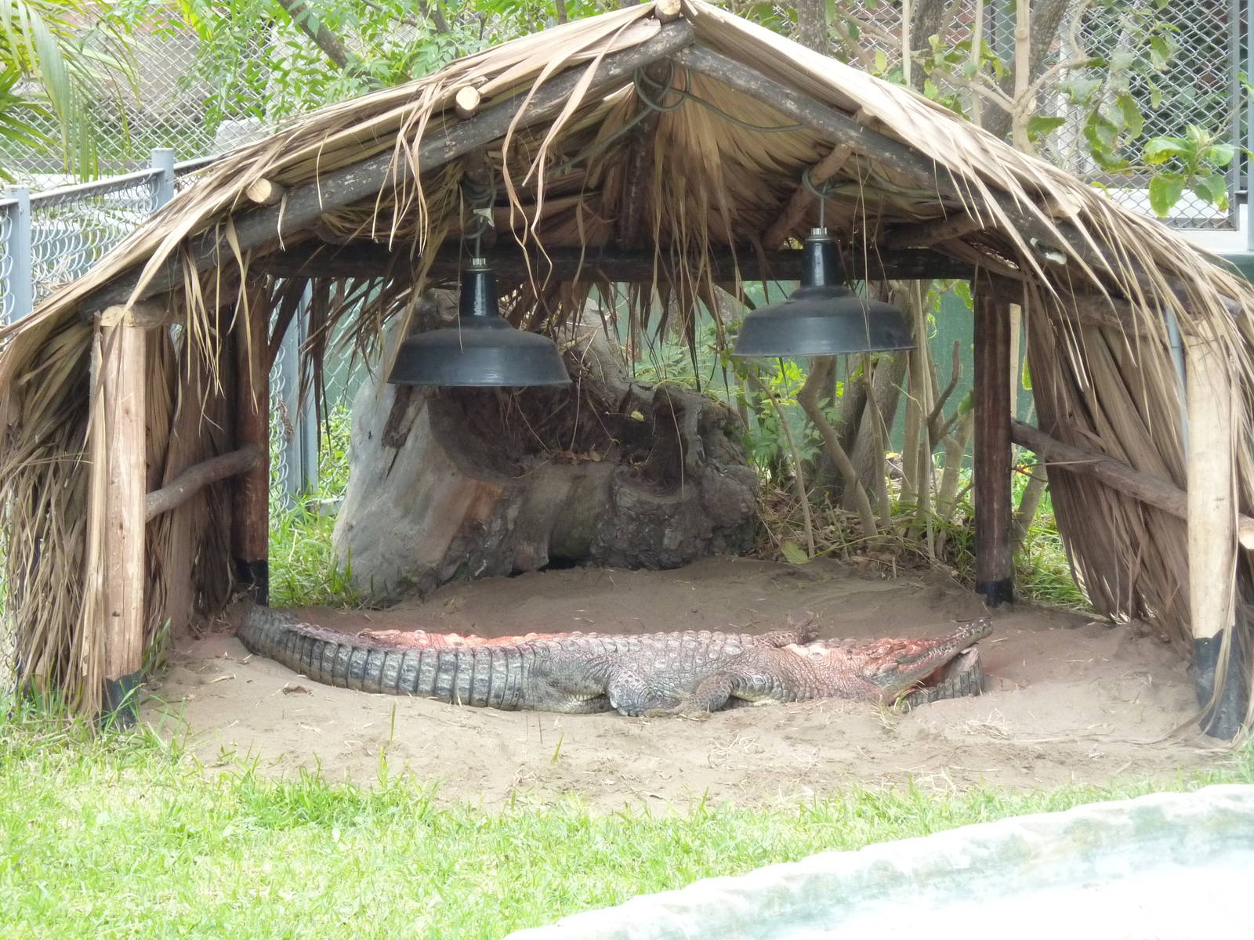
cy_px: 470
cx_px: 627
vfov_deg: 8.2
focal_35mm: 182
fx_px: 6593
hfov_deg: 10.9
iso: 400
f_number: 4.5
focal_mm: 29.9
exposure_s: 1/60
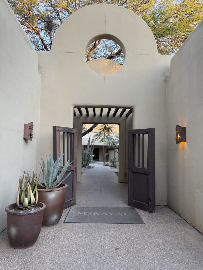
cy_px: 135
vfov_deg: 71.6
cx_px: 102
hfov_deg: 56.8
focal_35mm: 24
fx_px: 188
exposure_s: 1/125
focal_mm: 6.76
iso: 125
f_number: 1.78
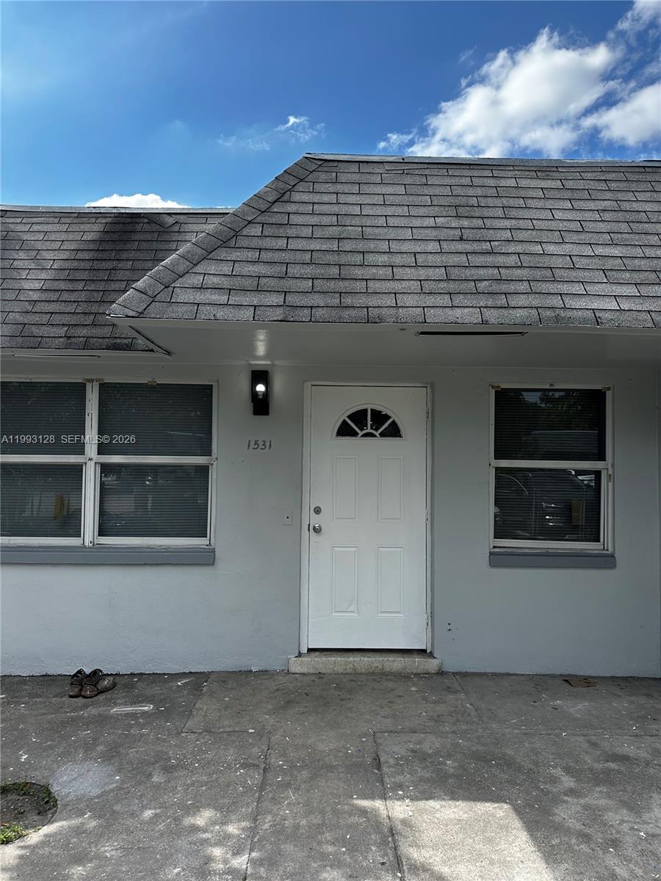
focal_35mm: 24
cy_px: 440
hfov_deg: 56.8
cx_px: 330
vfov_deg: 71.6
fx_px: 611
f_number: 1.78
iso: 80
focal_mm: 6.86
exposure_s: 1/2660
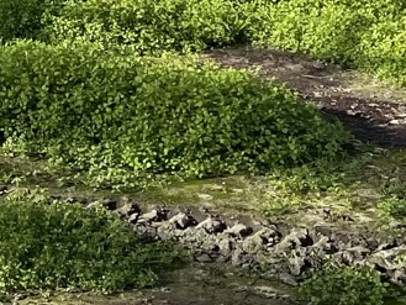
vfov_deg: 8.3
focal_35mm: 162
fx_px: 1901
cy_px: -469
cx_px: -223
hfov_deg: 11.6
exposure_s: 1/2545
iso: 32
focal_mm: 5.1
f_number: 1.6
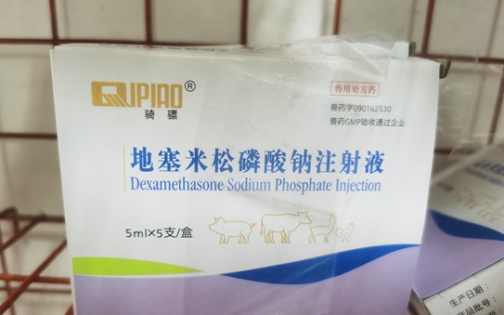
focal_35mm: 29
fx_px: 398
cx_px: 250
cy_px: 183
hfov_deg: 64.7
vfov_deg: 43.0
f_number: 1.6
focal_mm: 5.56
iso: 400
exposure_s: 1/50
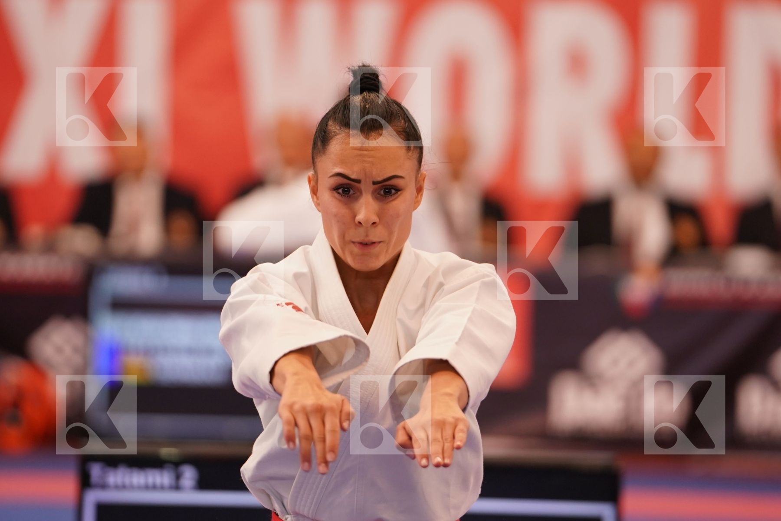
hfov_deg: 6.9
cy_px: 260
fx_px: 6443
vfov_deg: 4.6
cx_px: 390
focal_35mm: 297
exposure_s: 1/500
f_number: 2.8
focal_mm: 198
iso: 800
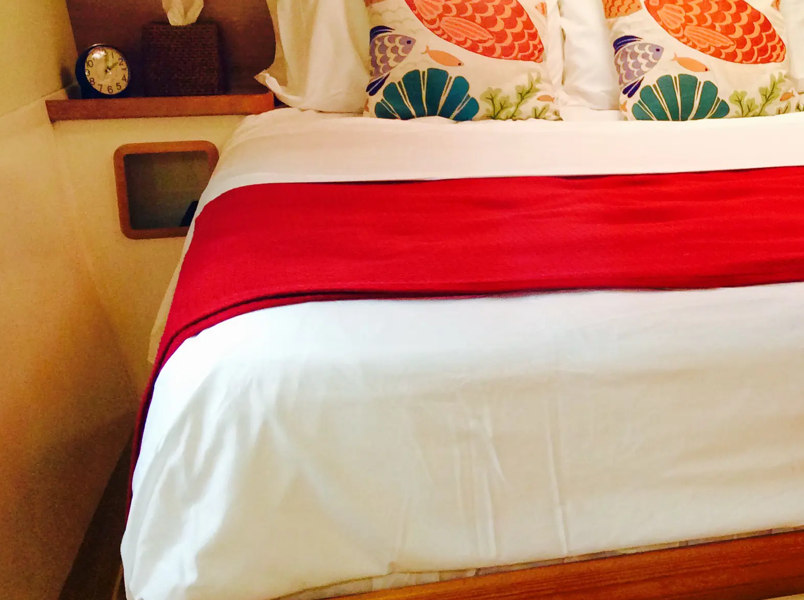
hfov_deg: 35.0
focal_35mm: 53
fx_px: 1229
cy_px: 207
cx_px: 648
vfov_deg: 27.3
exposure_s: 1/24
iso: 100
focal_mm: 3.3
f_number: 2.4
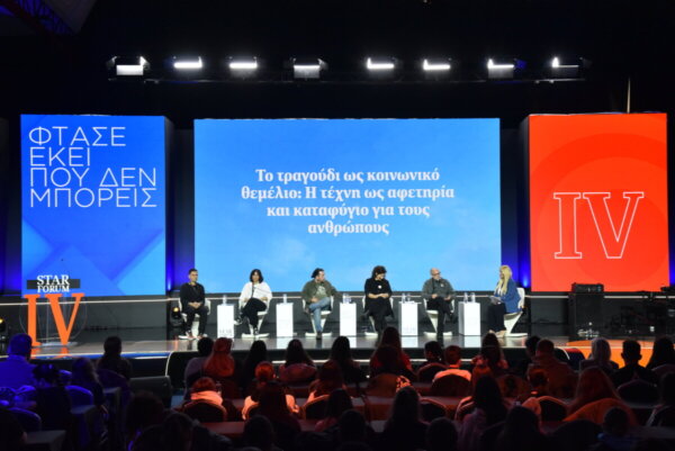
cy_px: 226
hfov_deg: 42.7
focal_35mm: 46
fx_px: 863
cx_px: 338
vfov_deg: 29.3
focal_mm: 46
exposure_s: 1/200
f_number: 7.1
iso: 4000
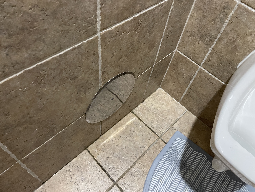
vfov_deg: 53.1
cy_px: 96
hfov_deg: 67.3
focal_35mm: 26
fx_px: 192
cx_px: 128
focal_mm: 4.2
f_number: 1.6
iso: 400
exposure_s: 1/40
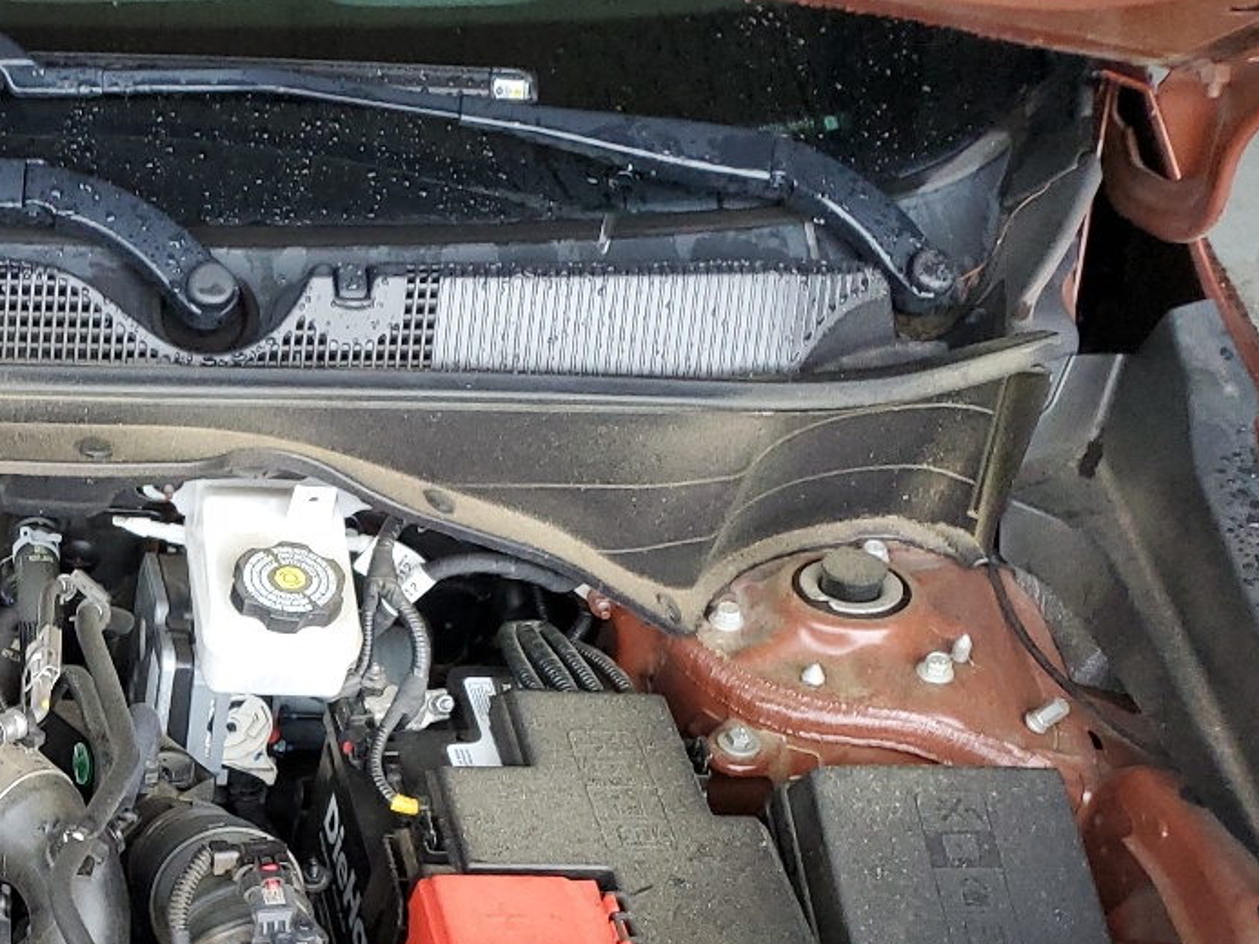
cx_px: -178
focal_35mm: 60
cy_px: 895
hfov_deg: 28.7
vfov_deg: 23.6
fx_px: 2183
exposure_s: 1/60.2
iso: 152
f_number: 1.5
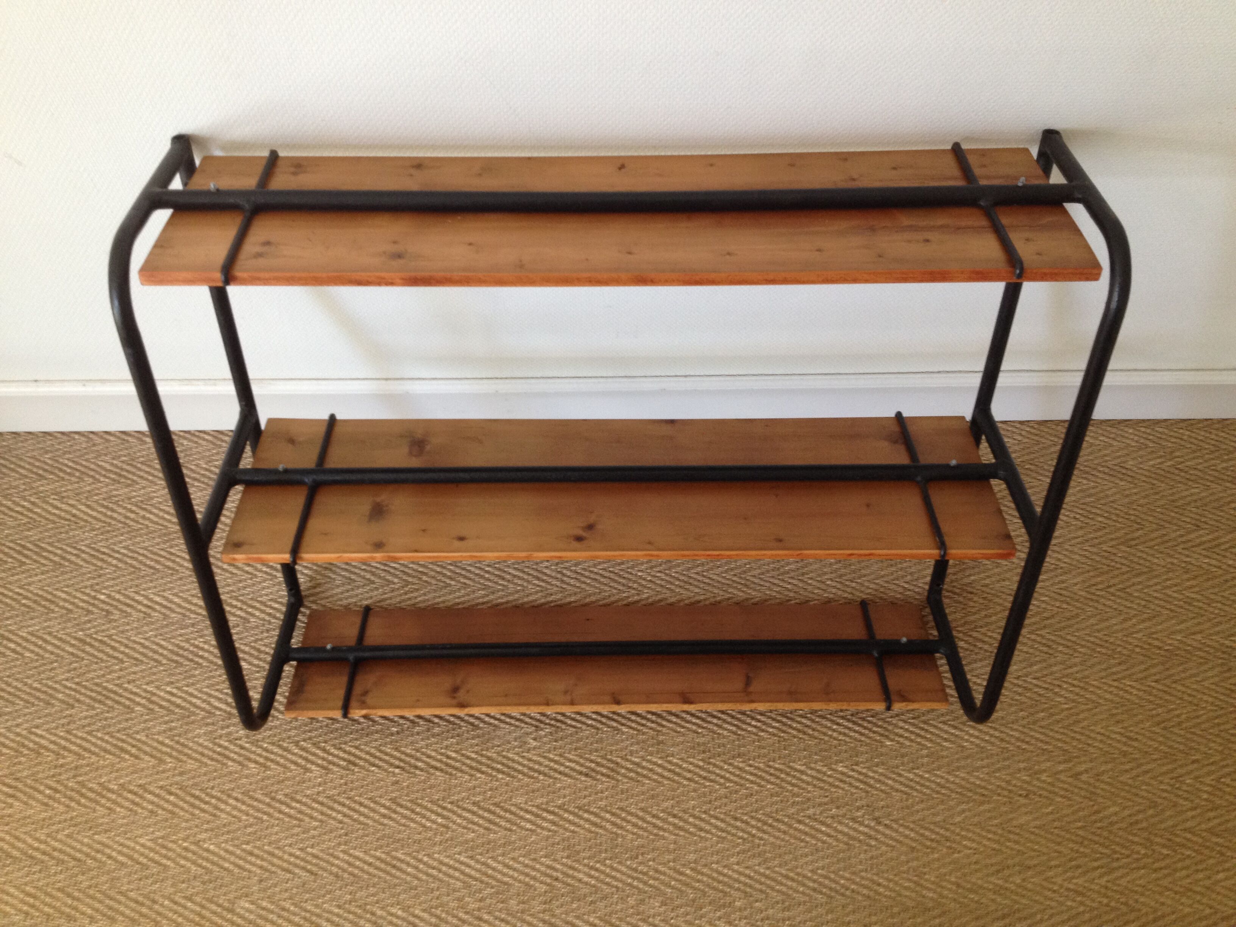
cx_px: 618
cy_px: 464
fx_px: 1250
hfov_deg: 52.6
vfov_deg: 40.7
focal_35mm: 35
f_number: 2.4
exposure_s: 1/20
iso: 125
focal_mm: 4.28
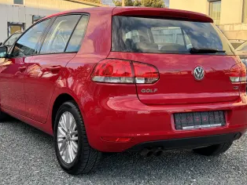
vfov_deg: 26.6
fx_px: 393
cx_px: 119
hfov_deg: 34.9
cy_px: 92
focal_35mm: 55
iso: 64
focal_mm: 6.76
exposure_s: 1/379
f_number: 1.78
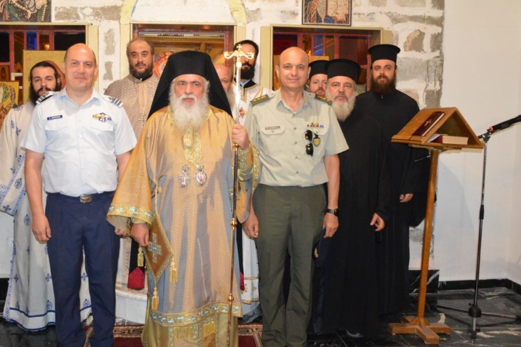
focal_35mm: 37
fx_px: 535
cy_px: 174
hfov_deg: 51.6
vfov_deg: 35.9
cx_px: 211
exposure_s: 1/60
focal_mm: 20
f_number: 3.5
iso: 2800
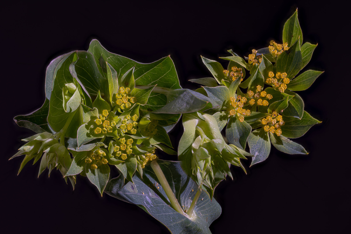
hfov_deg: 19.5
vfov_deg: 13.0
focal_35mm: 105
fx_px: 1024
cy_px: 117
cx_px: 176
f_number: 14
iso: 100
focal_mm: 105
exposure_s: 1.3
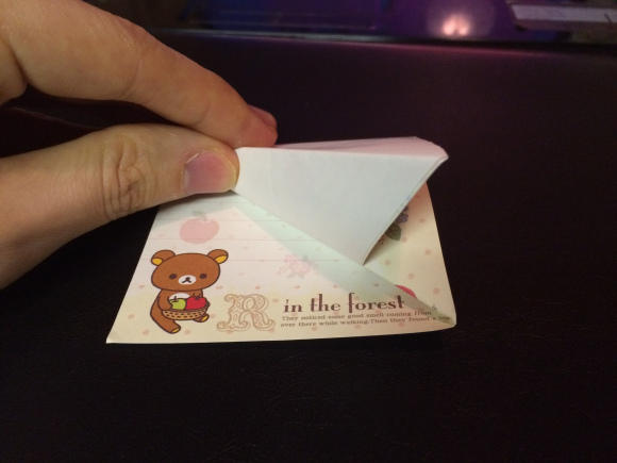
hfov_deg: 61.7
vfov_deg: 48.2
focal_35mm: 29
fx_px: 517
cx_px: 308
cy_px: 232
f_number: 2.2
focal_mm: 4.15
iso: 250
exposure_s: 1/30
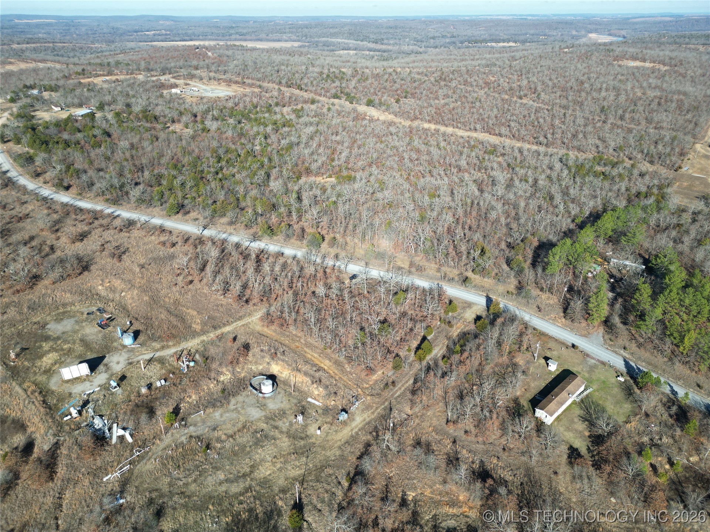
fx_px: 492
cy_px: 266
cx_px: 355
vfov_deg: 56.8
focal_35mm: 24
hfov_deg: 71.6
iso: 100
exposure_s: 1/1500
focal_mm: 6.72
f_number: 1.7
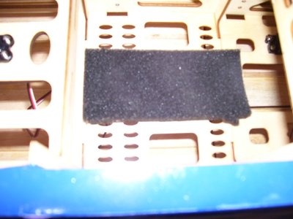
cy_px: 110
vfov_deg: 41.8
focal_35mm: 34
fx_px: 288
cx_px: 146
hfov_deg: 54.0
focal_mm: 5.6
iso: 125
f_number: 2.7
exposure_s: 1/60
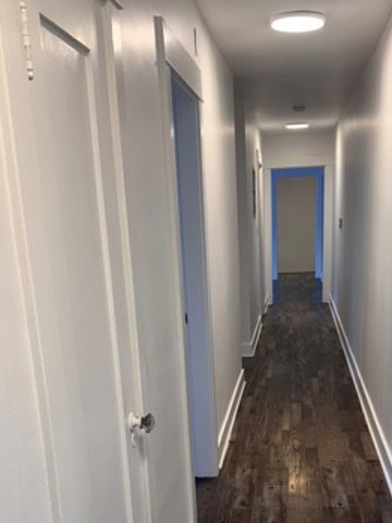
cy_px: 415
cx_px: 230
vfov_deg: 41.2
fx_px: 664
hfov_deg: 32.8
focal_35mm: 44
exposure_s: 1/120
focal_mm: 6.76
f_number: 1.78
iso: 100
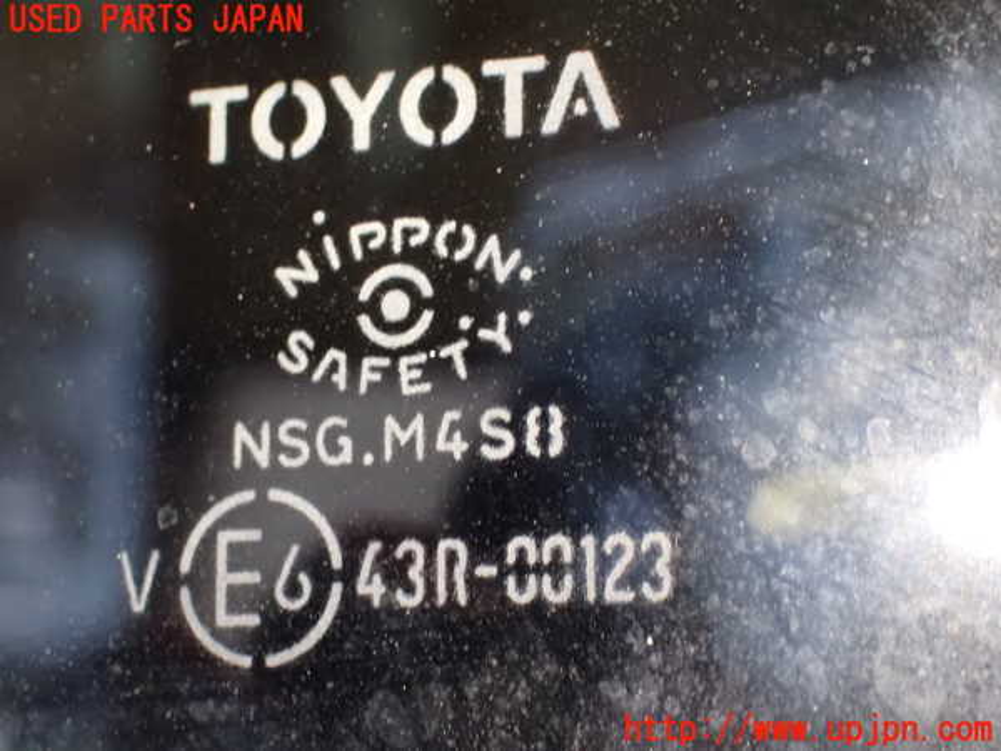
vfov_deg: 19.1
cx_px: 500
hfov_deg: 25.3
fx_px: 2227
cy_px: 376
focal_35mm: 77
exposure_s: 1/30
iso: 1600
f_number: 4.1
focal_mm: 13.65
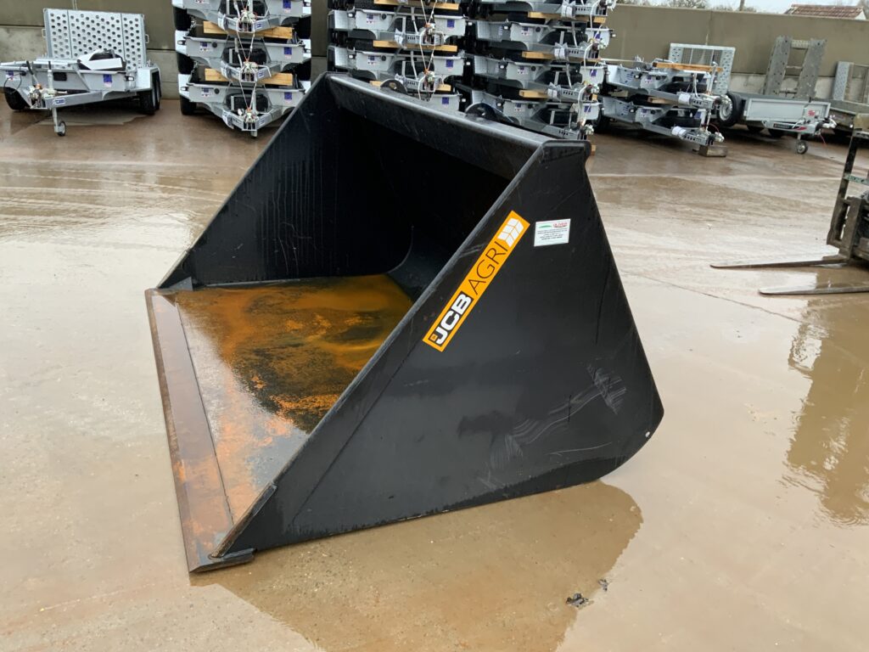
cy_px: 326
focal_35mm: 29
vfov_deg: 48.2
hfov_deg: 61.7
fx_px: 728
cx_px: 434
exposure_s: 1/119
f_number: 1.8
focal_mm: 3
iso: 64
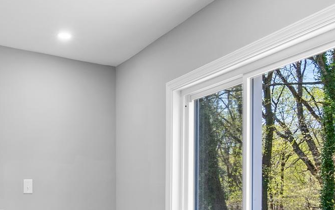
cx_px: -57
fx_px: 429
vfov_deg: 26.5
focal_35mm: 47
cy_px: 188
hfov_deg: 34.8
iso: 100
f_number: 9
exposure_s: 1/4
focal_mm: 10
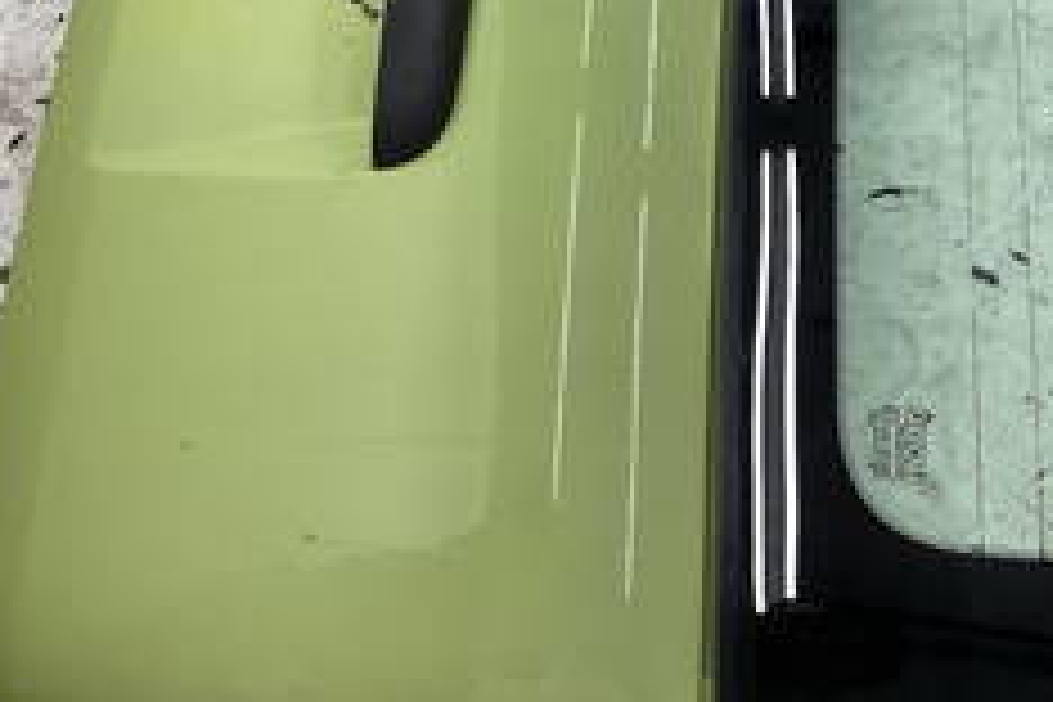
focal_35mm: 45
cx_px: 482
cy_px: 99
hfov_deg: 43.6
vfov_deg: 28.9
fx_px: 1316
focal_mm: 3
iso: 32
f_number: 1.8
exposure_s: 1/100
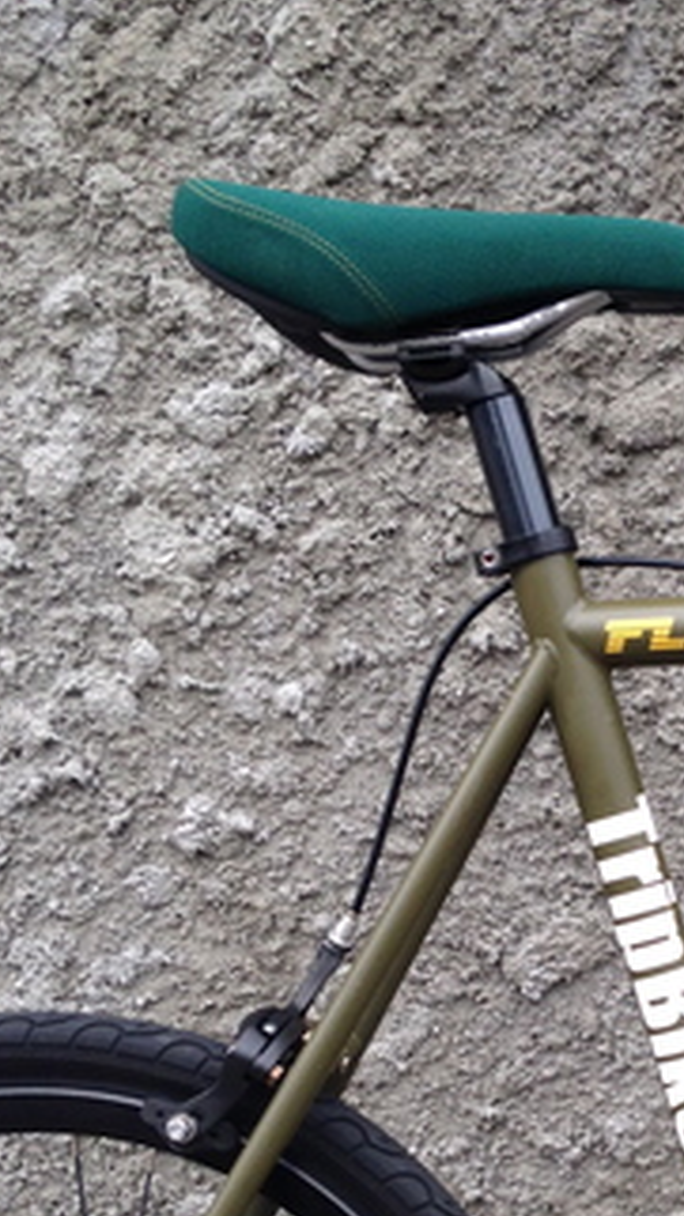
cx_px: 737
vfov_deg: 31.0
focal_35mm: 67
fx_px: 2161
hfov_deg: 17.4
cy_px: 895
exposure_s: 1/120
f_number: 2.4
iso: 64
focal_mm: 4.12
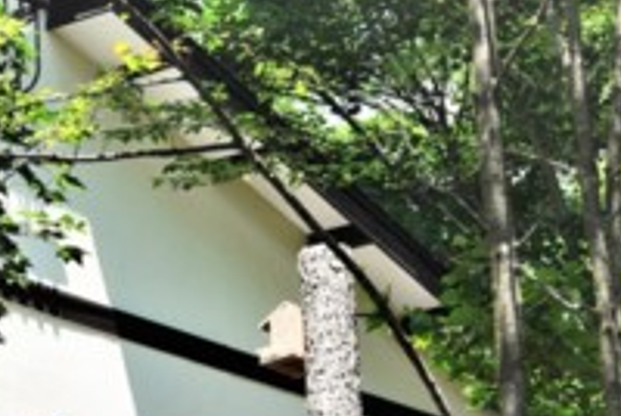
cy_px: 428
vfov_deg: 6.8
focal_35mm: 202
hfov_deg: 10.2
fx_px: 3490
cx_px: 205
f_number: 9
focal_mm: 60
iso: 80
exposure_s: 1/125
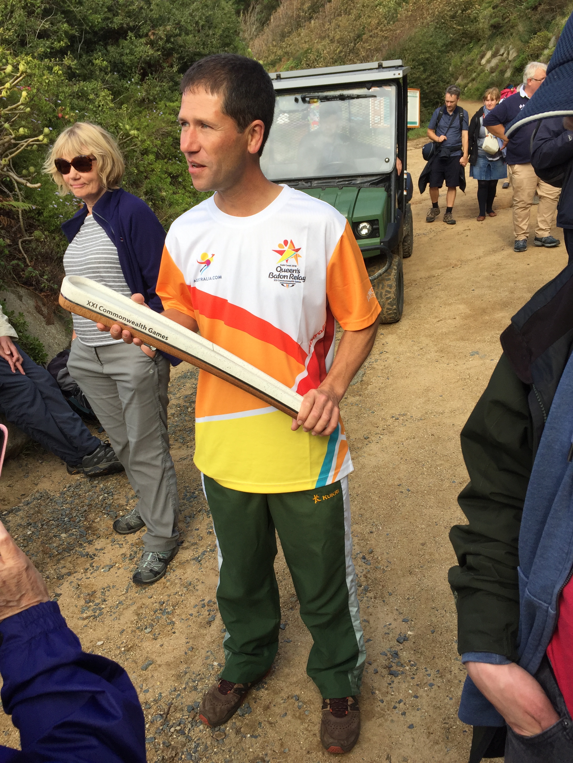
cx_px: 286
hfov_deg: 48.2
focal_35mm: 29
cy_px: 382
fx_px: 640
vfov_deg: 61.7
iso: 32
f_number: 2.2
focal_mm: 4.15
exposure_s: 1/879
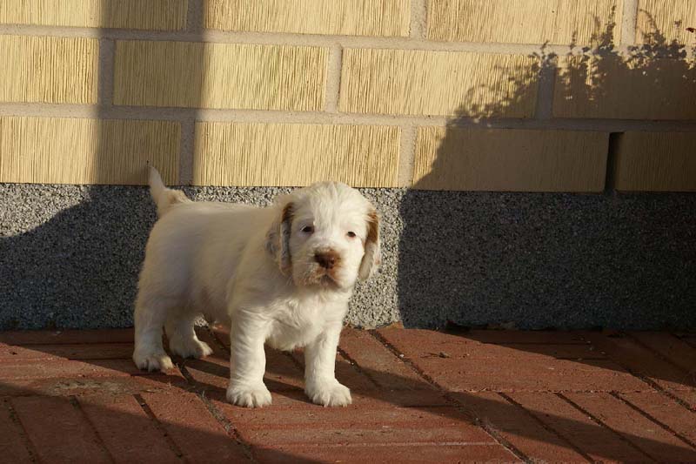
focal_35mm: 105
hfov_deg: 19.5
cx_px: 348
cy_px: 232
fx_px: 2029
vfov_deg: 13.0
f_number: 10
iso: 100
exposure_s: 1/250
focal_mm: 70
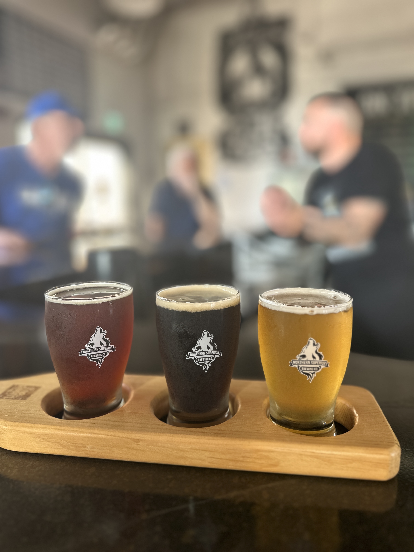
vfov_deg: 71.6
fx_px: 383
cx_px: 207
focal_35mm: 24
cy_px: 276
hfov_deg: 56.8
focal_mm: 6.86
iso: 125
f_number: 1.78
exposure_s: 1/60
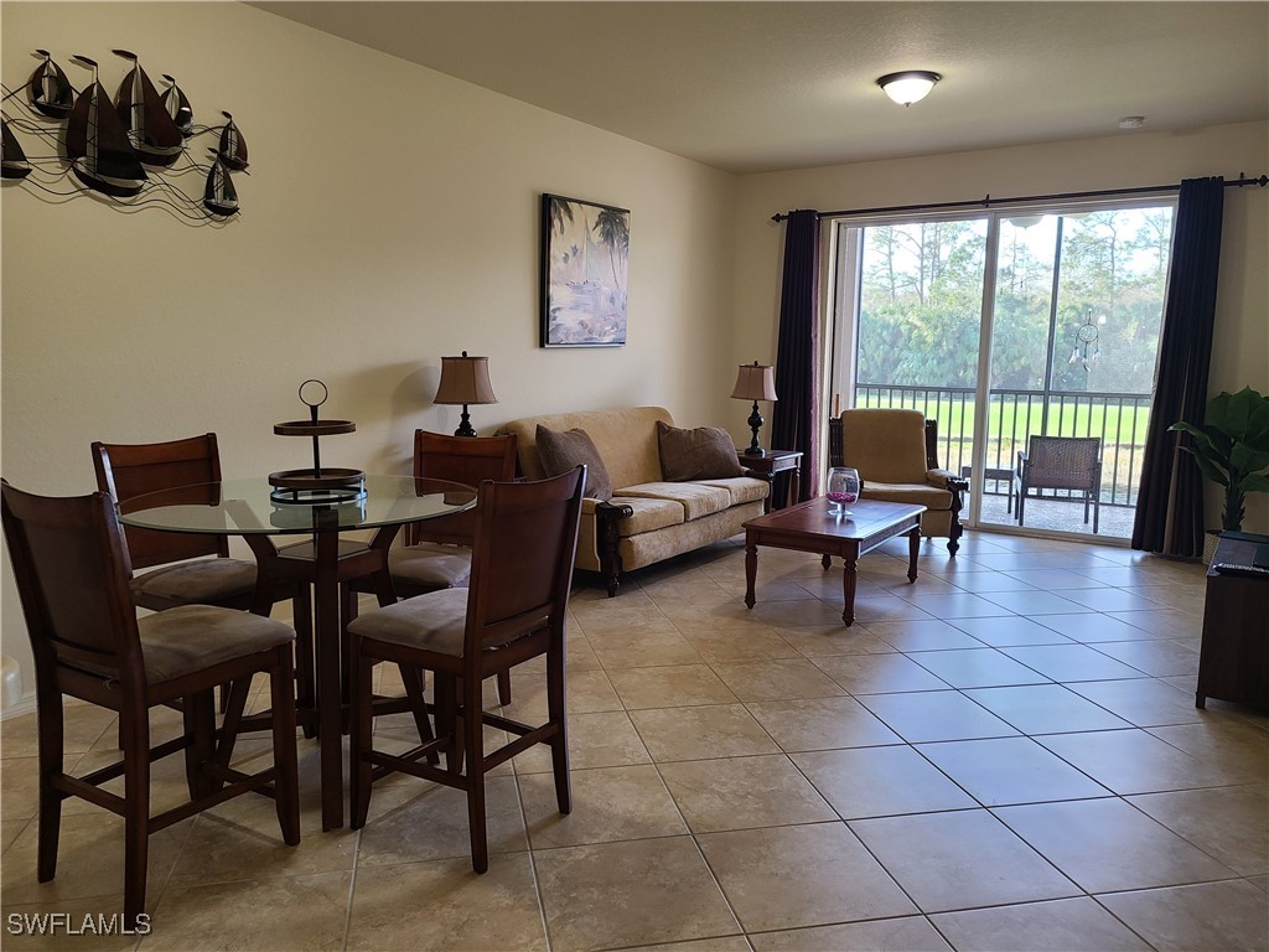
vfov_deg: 53.1
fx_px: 953
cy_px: 476
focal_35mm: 26
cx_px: 634
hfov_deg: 67.3
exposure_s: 1/60
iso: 100
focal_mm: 5.4
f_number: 1.8
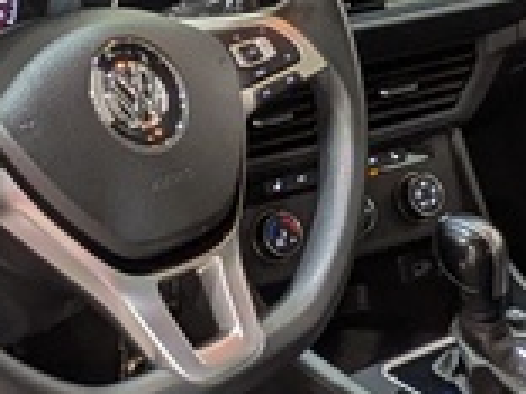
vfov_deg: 16.0
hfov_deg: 21.3
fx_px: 1398
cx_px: 223
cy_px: 290
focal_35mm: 92
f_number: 2.2
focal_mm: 1.83
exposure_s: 1/25
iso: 47
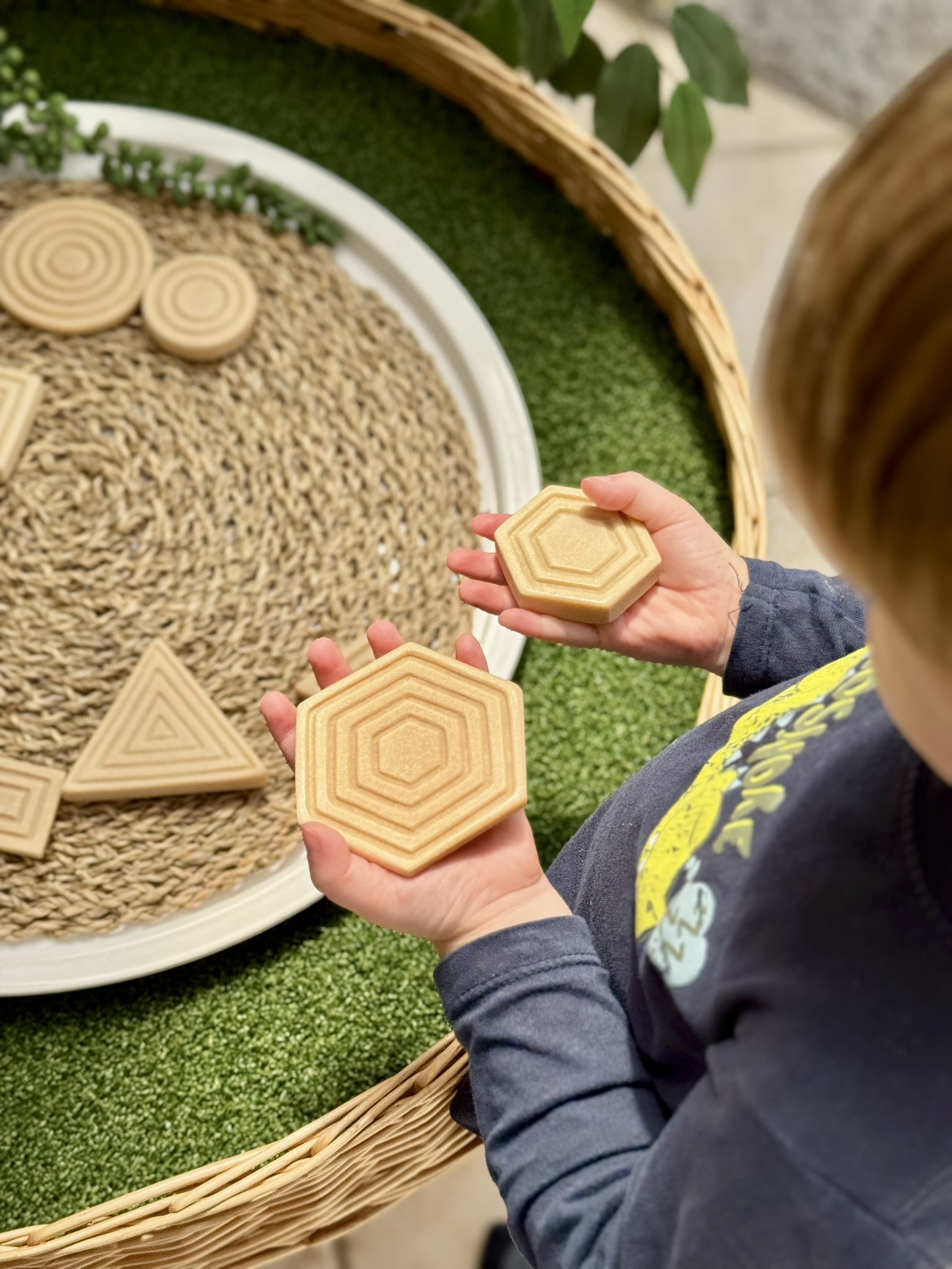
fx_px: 1760
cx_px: 476
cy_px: 634
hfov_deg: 30.3
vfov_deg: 39.7
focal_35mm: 48
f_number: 1.78
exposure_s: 1/1524
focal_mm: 6.76
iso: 64
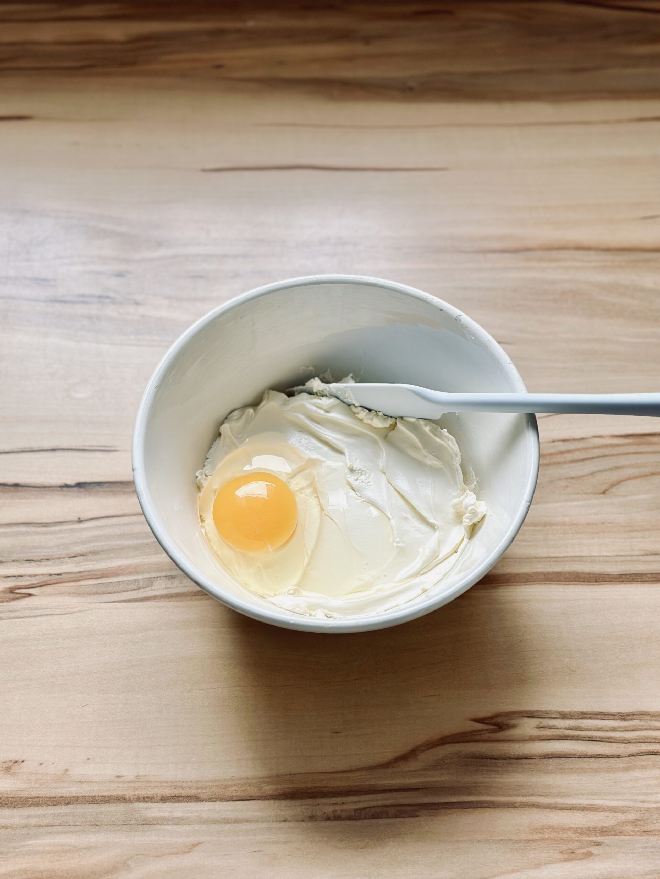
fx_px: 1220
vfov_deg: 39.7
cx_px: 330
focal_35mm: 48
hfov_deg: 30.3
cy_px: 440
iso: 64
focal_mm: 6.86
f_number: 1.78
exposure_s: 1/143
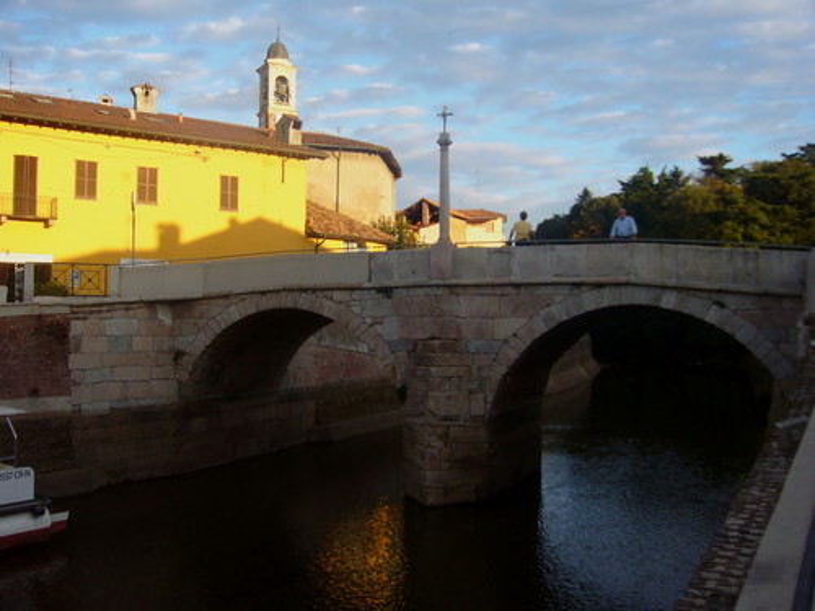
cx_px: 408
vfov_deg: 40.7
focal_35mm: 35
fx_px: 824
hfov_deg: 52.6
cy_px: 306
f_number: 5.6
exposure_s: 1/125
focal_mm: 5.8
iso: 100
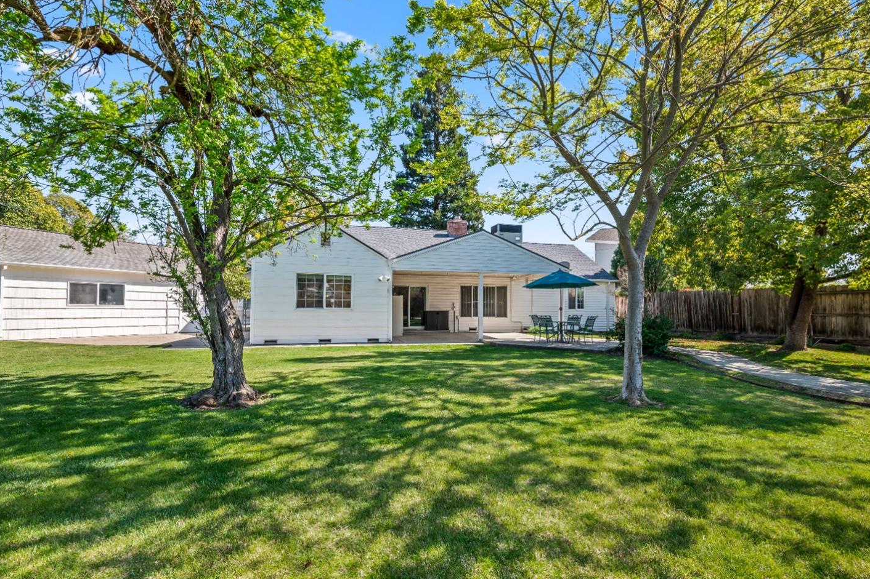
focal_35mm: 17
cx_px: 449
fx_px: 411
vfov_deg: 70.4
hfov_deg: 93.3
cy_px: 287
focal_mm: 16
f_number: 8
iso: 100
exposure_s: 1/100
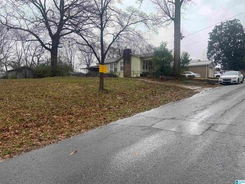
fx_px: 184
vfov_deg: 53.1
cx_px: 122
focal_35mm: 26
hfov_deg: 67.3
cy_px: 92
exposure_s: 1/385
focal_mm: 4.25
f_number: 1.8
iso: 25
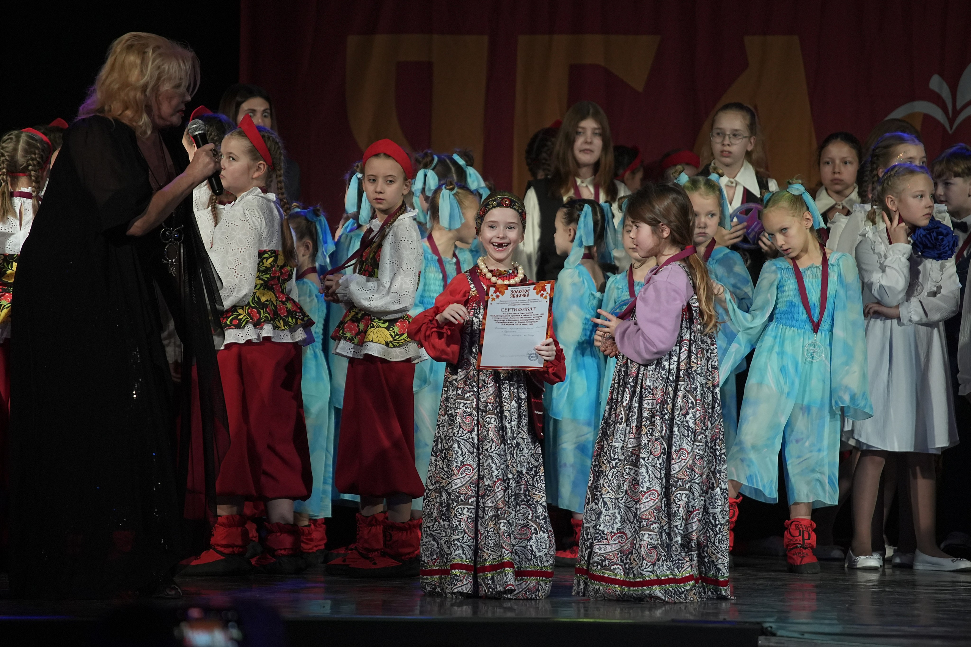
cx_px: 486
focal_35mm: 200
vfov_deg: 6.9
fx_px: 5394
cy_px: 324
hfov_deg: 10.3
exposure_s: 1/400
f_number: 4
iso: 2500
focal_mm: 200
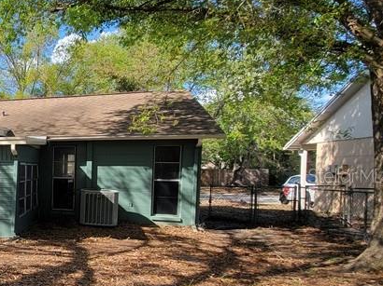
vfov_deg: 43.8
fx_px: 354
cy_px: 175
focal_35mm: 32
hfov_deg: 40.4
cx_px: -75
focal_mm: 2.2
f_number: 2.2
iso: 50
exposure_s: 1/664
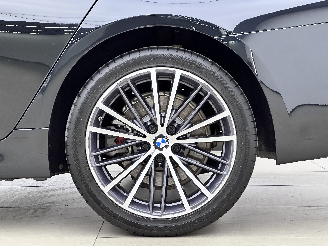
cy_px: 123
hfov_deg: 25.3
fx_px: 730
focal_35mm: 77
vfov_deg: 19.1
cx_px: 164
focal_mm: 9
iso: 160
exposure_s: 1/100
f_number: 2.8
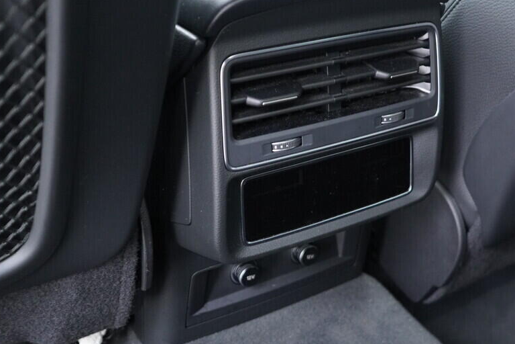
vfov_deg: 28.1
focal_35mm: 48
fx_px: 687
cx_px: 334
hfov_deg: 40.7
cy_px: 156
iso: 2000
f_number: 2.8
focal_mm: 24
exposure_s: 1/40
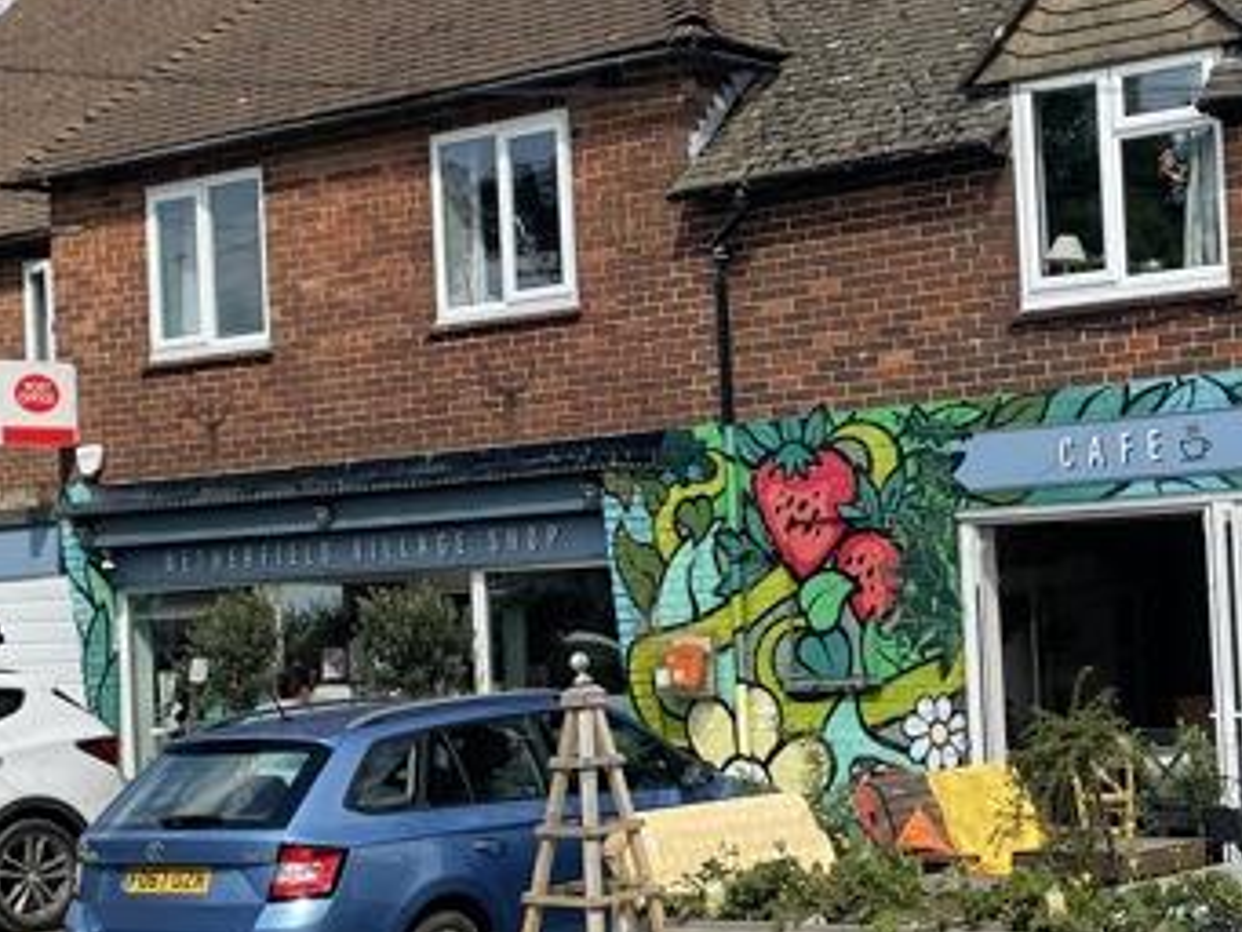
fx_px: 2800
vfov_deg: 18.9
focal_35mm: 78
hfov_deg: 24.9
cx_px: 838
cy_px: 550
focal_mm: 4.2
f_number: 1.6
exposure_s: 1/2817
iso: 32
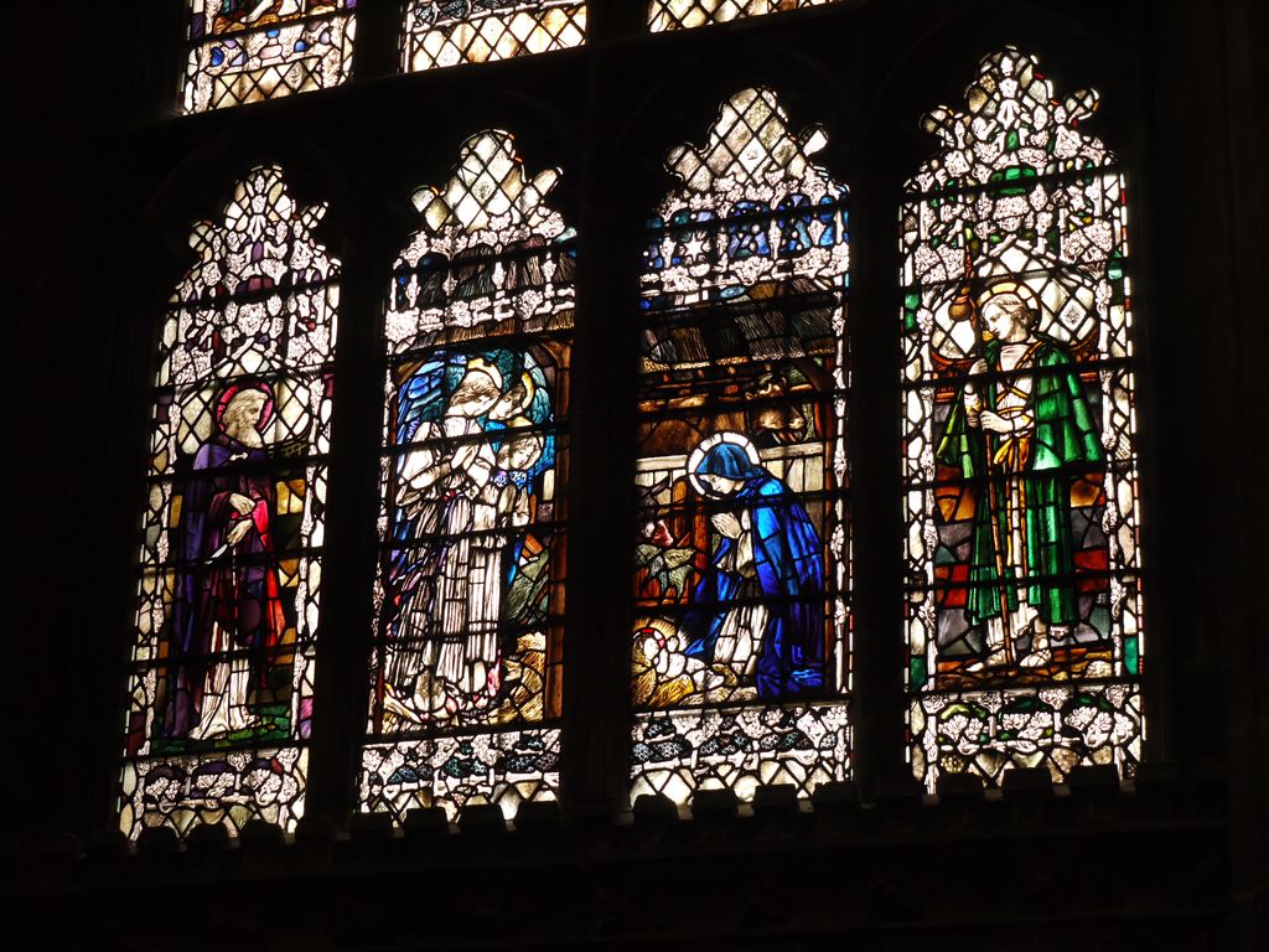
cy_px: 476
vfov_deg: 17.6
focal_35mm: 84
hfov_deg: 23.3
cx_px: 634
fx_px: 3079
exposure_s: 1/60
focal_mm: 42
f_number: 5.6
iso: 320
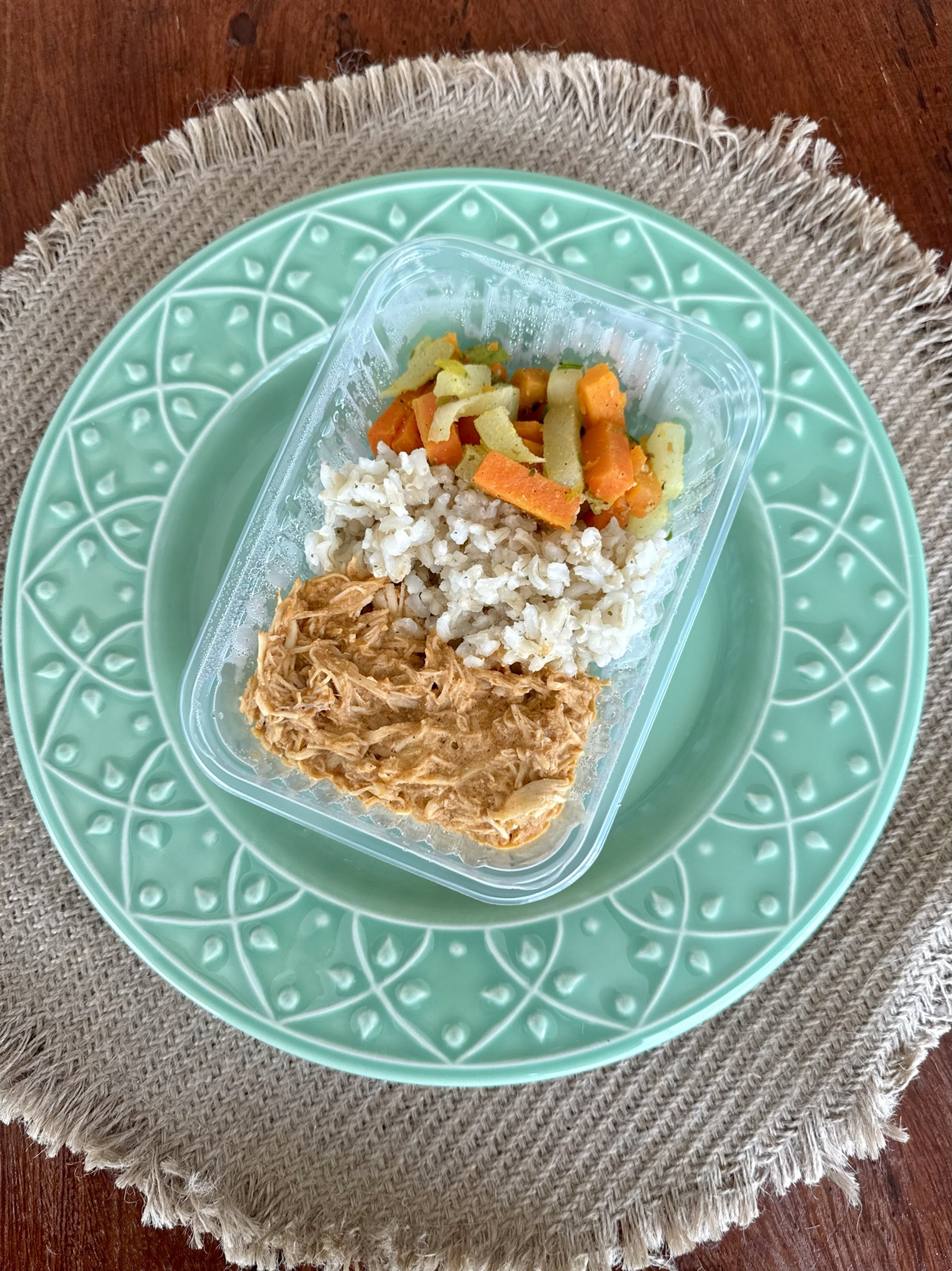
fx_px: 880
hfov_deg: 56.8
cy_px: 636
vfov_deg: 71.6
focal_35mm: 24
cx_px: 476
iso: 80
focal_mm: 6.76
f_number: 1.78
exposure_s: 1/341
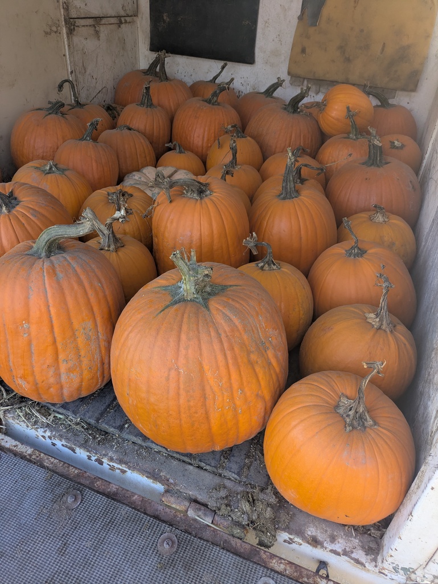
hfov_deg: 54.9
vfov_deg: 69.4
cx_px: 219
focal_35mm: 25
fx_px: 421
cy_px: 292
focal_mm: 5.43
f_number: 1.89
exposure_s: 1/305
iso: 97
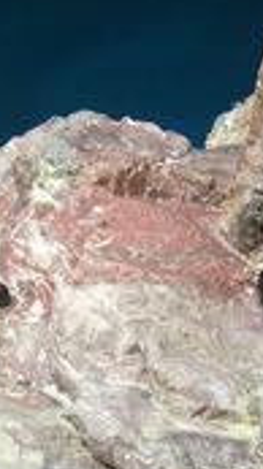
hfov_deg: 4.6
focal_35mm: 261
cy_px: 136
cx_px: 534
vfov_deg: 8.3
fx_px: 3244
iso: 320
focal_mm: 19.6
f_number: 2.8
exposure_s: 1/100
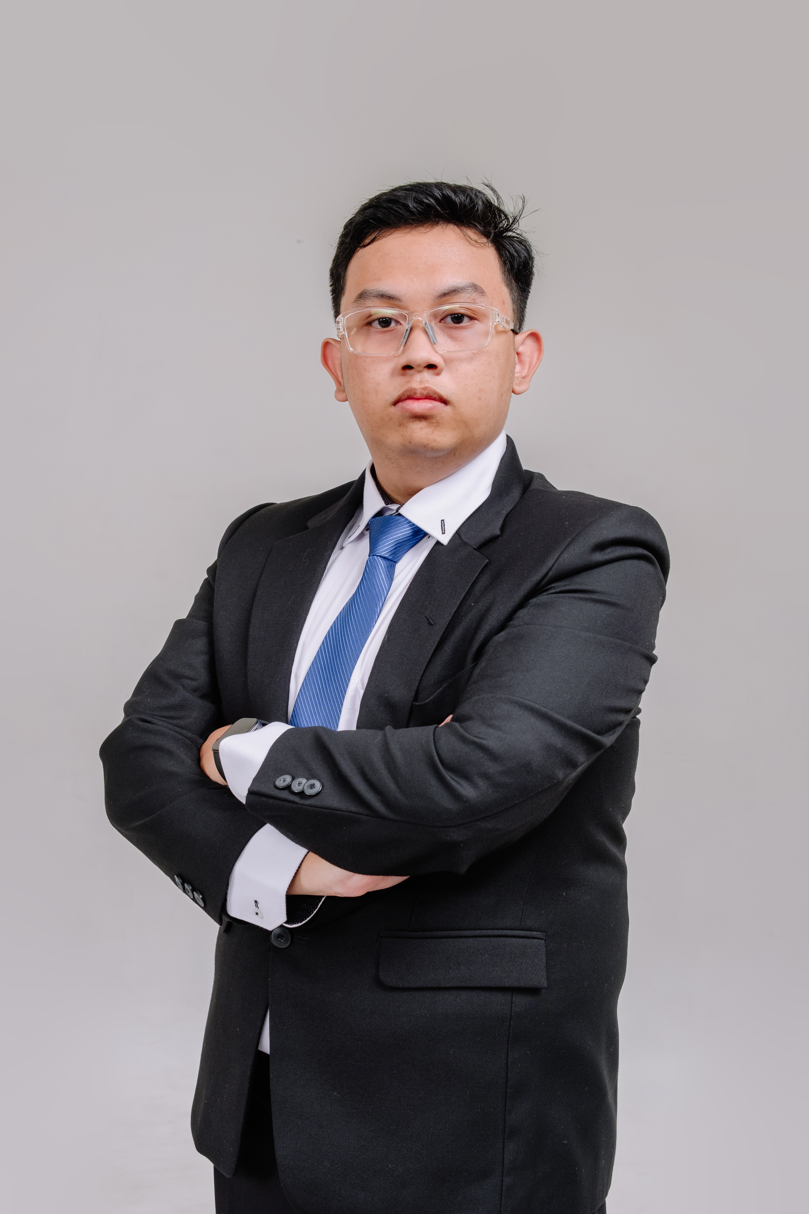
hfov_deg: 29.9
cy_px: 607
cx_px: 404
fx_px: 1517
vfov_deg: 43.6
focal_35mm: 45
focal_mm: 30
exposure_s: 1/125
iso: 200
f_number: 5.6
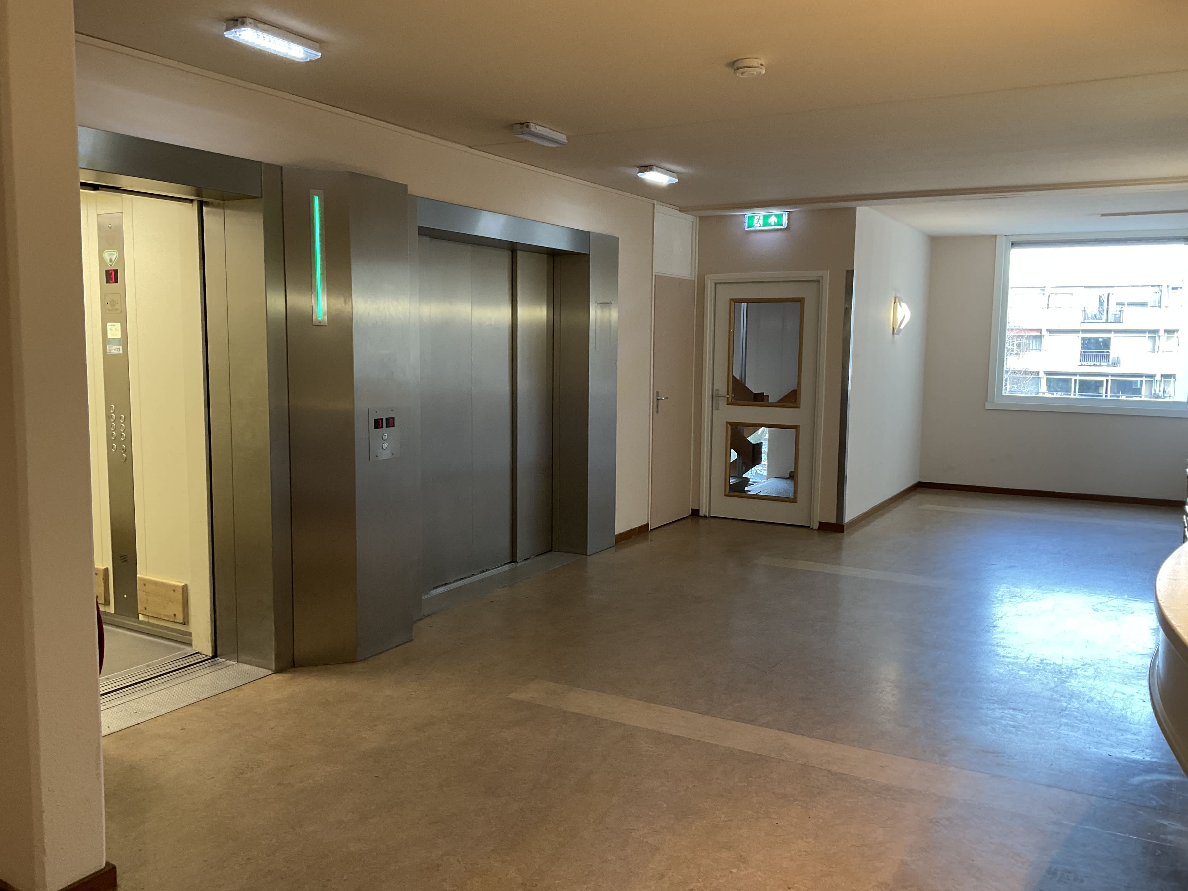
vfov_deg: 48.2
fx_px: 995
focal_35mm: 29
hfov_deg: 61.7
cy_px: 446
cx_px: 594
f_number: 1.8
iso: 100
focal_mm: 3
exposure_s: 1/50
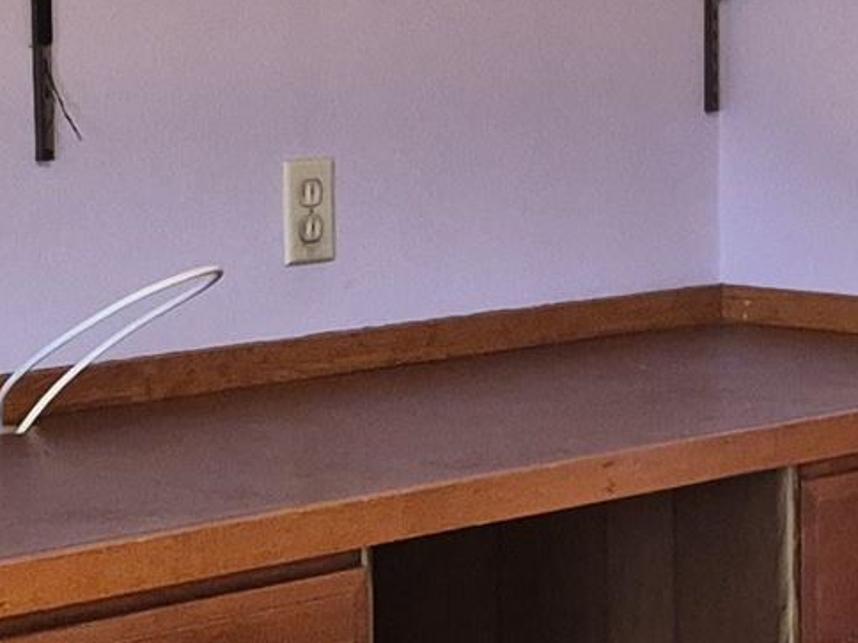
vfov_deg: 10.2
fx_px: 3619
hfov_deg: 13.1
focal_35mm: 146
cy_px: 289
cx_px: 1088
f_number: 1.8
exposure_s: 1/120
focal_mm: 5.4
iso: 800
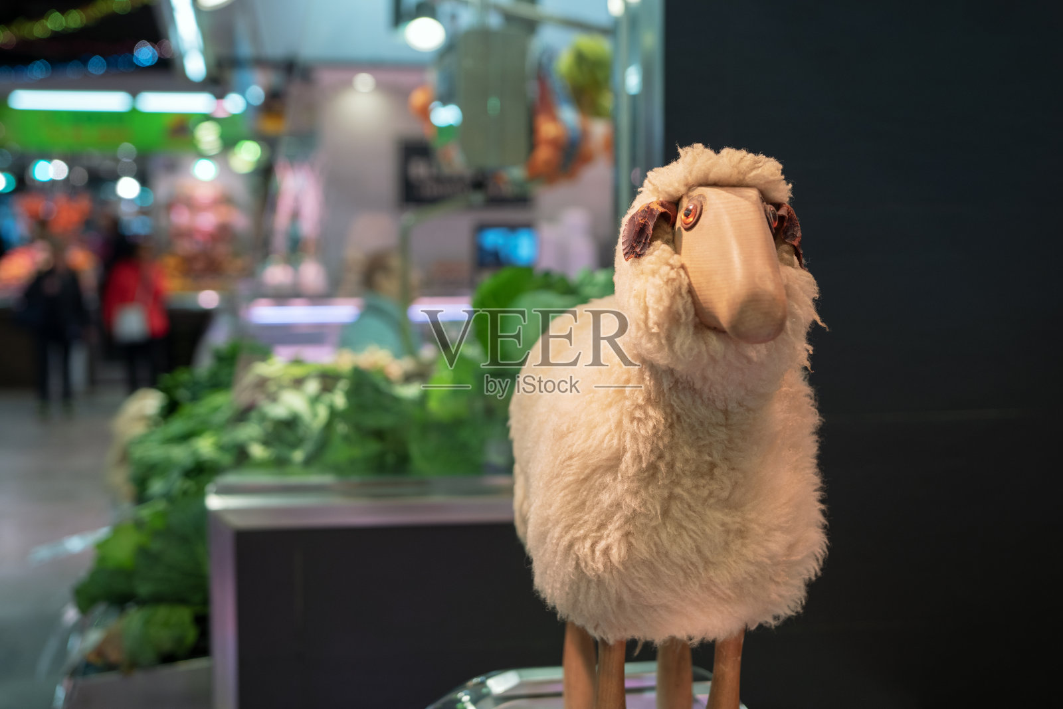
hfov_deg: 37.8
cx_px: 532
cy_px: 354
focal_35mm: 52
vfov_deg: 25.8
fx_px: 1550
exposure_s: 1/100
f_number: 2.8
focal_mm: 35
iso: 160
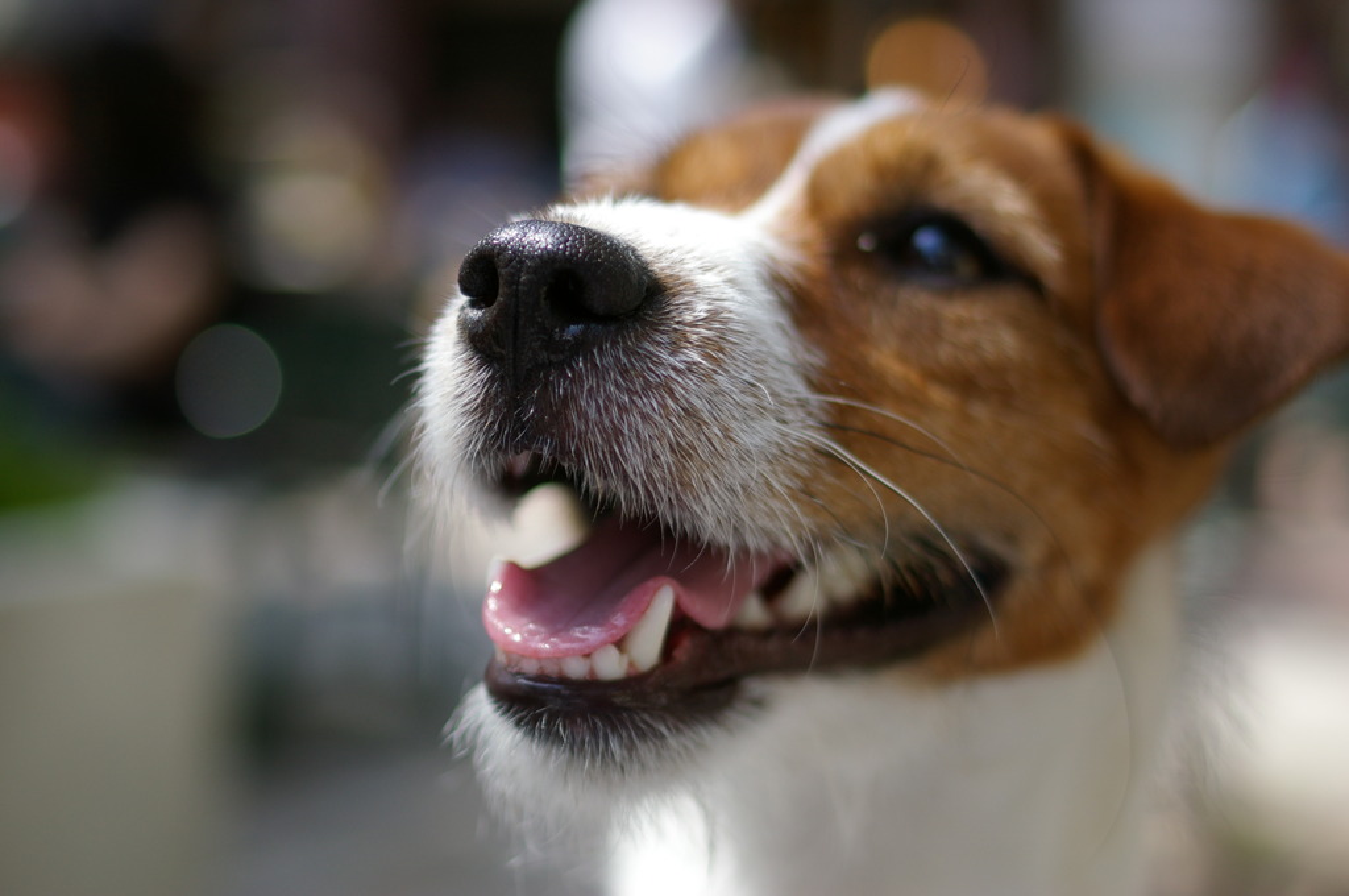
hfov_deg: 37.9
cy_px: 448
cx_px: 674
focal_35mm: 52
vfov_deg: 25.7
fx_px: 1965
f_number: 2
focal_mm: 35
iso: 200
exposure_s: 1/1000
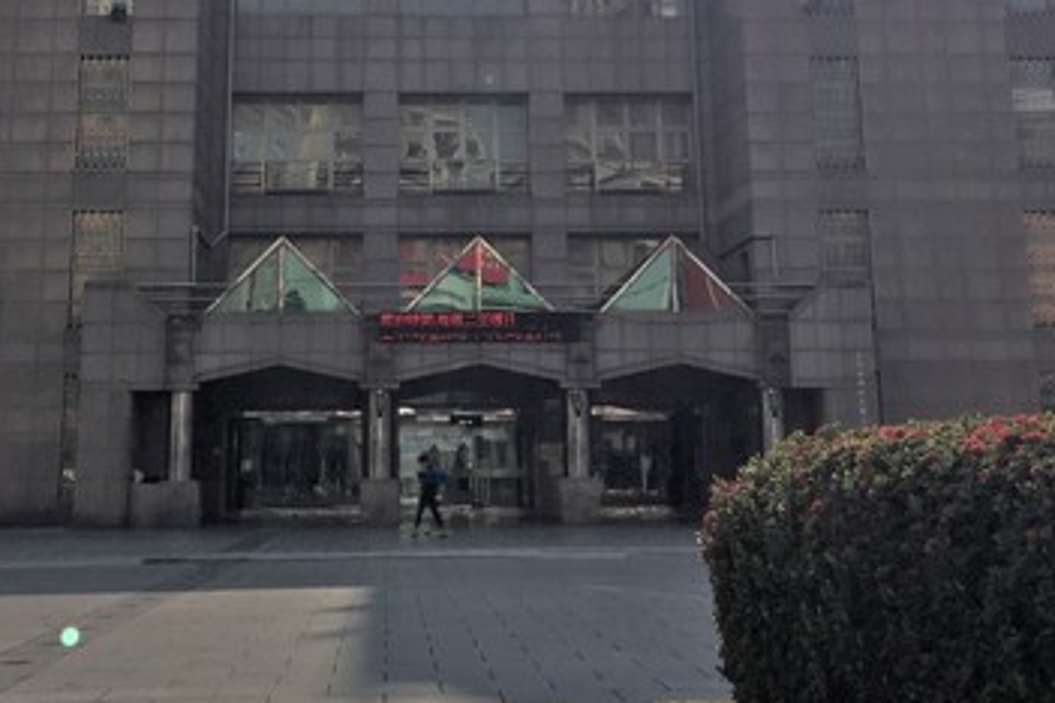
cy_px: 108
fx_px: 1612
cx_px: 448
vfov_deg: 24.1
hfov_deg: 36.2
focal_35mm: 55
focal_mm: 4.15
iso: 32
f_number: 2.2
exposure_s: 1/9901
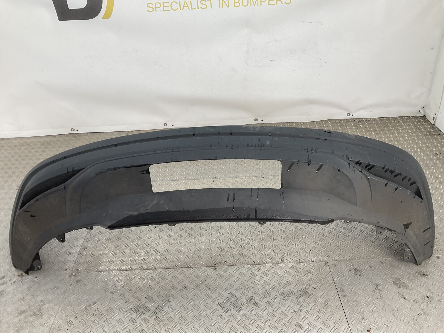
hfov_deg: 61.7
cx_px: 222
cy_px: 166
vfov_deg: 48.2
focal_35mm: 29
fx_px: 372
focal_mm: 3
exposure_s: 1/120
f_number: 1.8
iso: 16
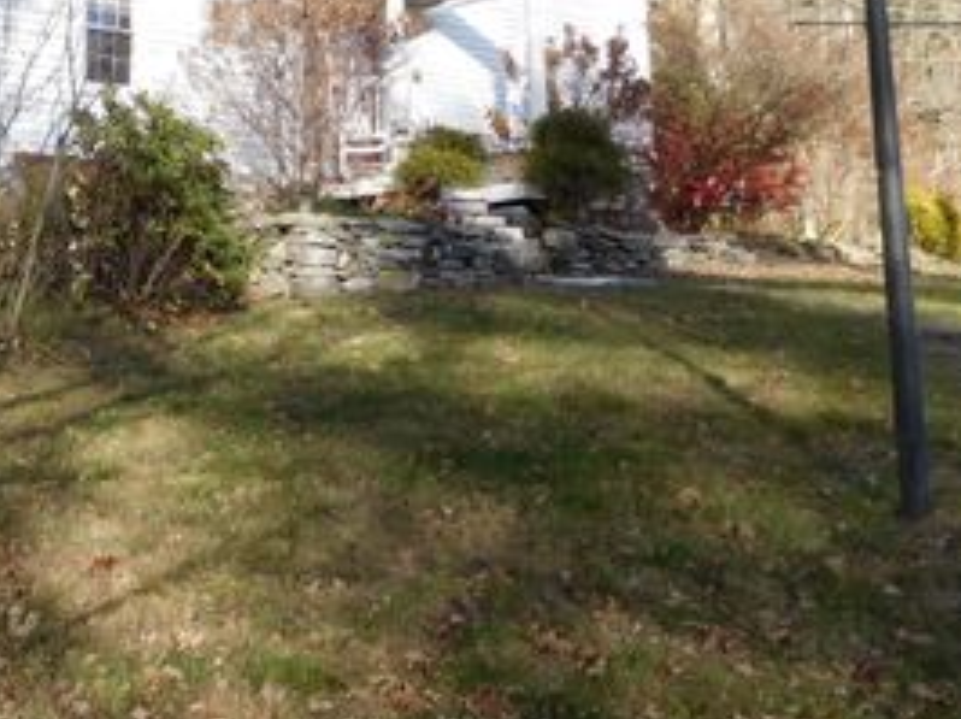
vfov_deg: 29.7
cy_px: 89
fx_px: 1304
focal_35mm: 47
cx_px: 69
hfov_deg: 37.4
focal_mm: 4.5
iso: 125
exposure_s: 1/400
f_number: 3.4
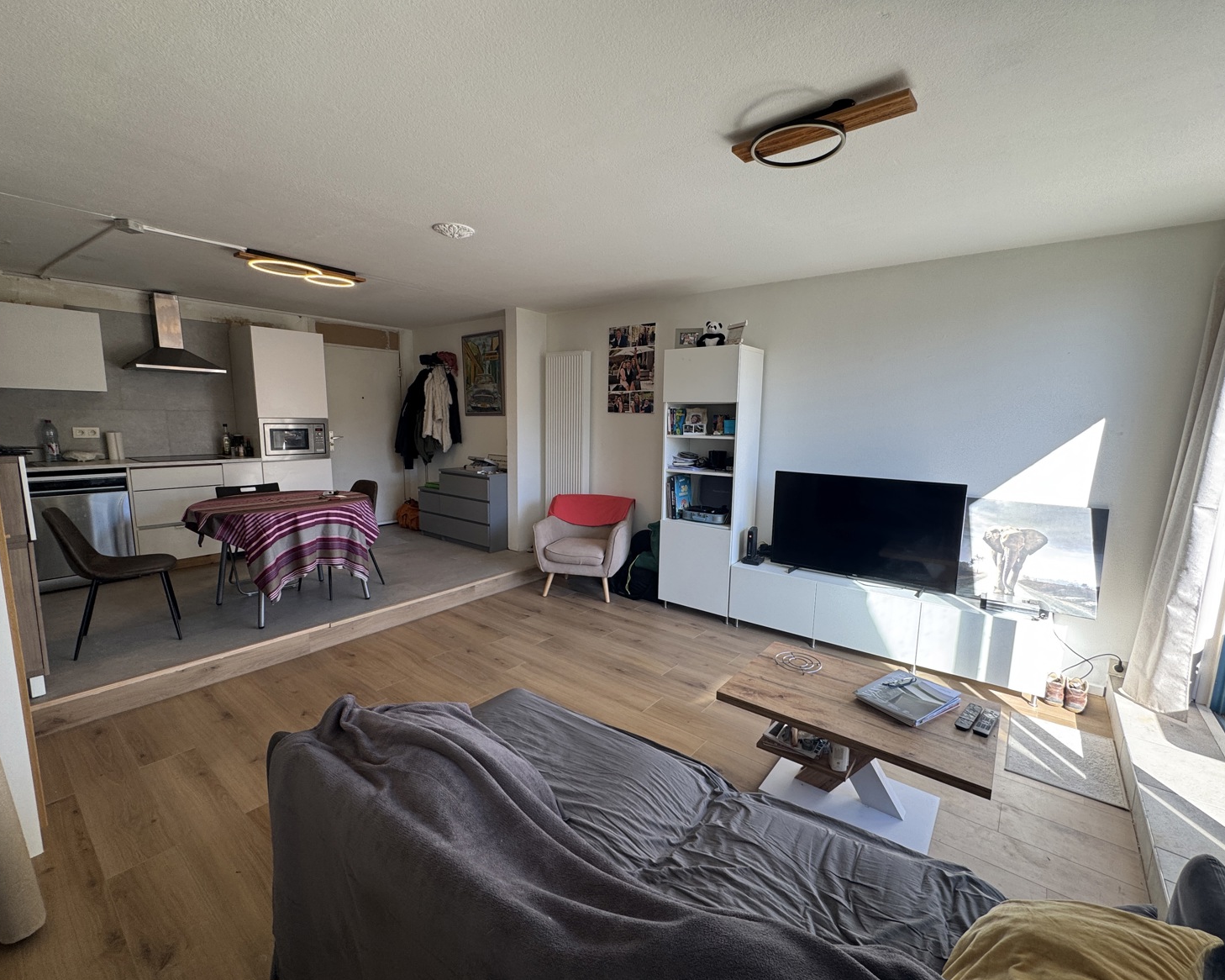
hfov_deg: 96.8
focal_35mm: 15
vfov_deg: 84.0
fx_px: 544
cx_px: 619
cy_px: 498
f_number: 2.2
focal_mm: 2.22
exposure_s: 1/99
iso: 50
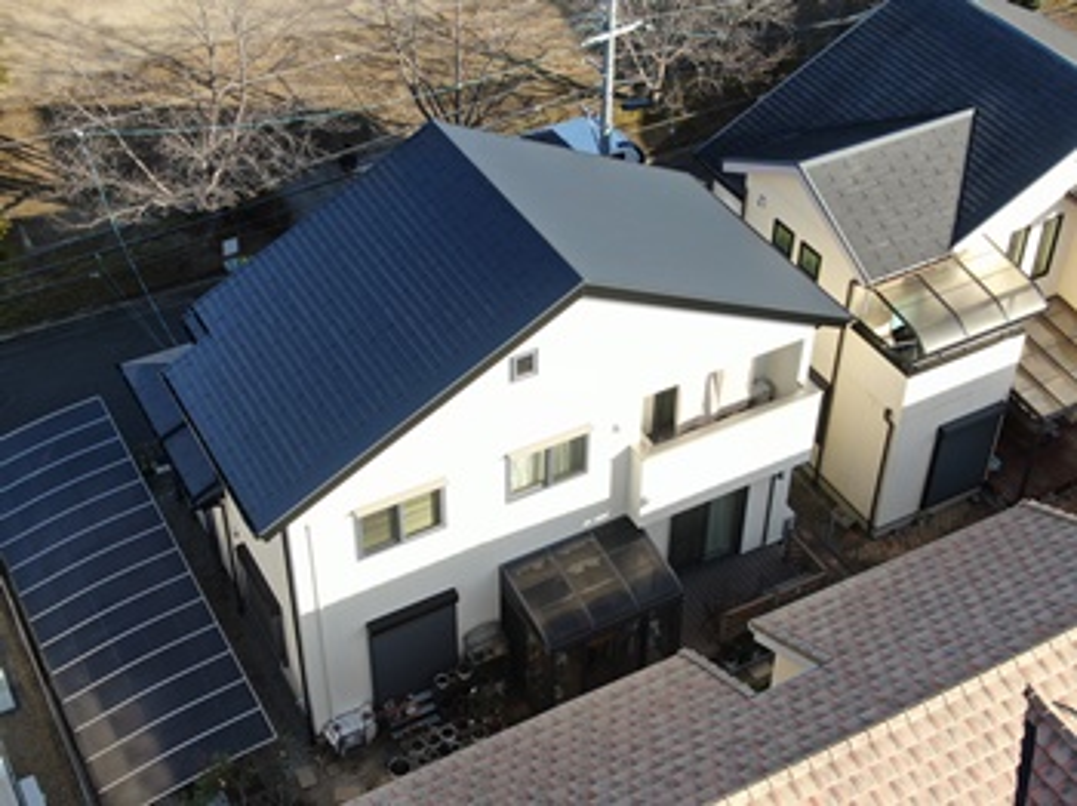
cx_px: 538
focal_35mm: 48
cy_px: 403
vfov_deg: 30.2
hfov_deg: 39.7
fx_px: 1492
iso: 100
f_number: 3.8
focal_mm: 8.6
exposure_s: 1/240
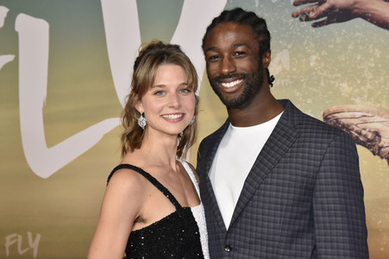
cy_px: 130
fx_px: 810
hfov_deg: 27.0
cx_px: 194
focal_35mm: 75
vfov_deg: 18.2
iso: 4000
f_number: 8
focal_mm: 75
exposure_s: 1/250
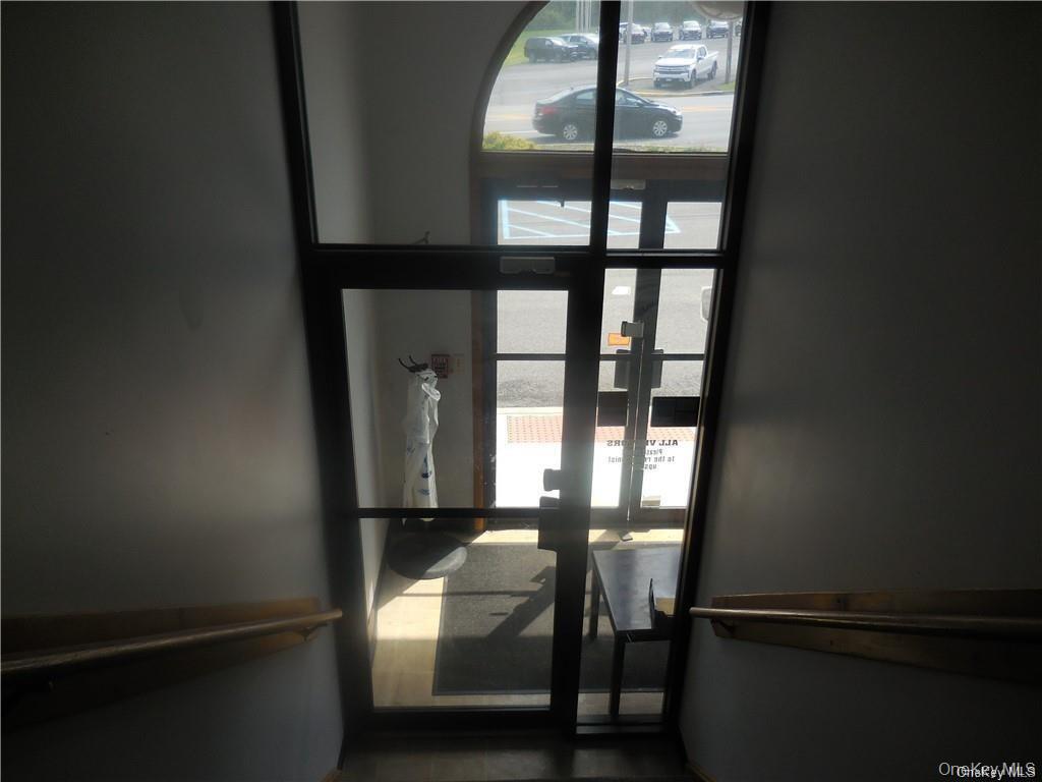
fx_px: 753
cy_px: 391
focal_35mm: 25
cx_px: 521
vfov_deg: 54.9
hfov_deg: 69.4
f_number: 3.3
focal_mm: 4.5
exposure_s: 1/500
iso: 125
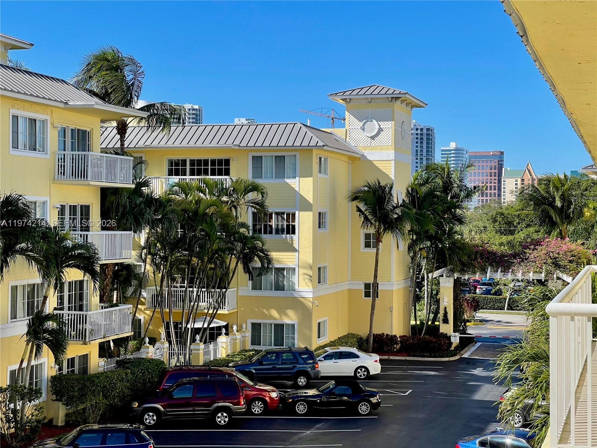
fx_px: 1104
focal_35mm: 64
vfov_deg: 22.9
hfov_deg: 30.3
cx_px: 298
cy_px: 224
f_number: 2.2
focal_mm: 7.5
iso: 20
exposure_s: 1/1119
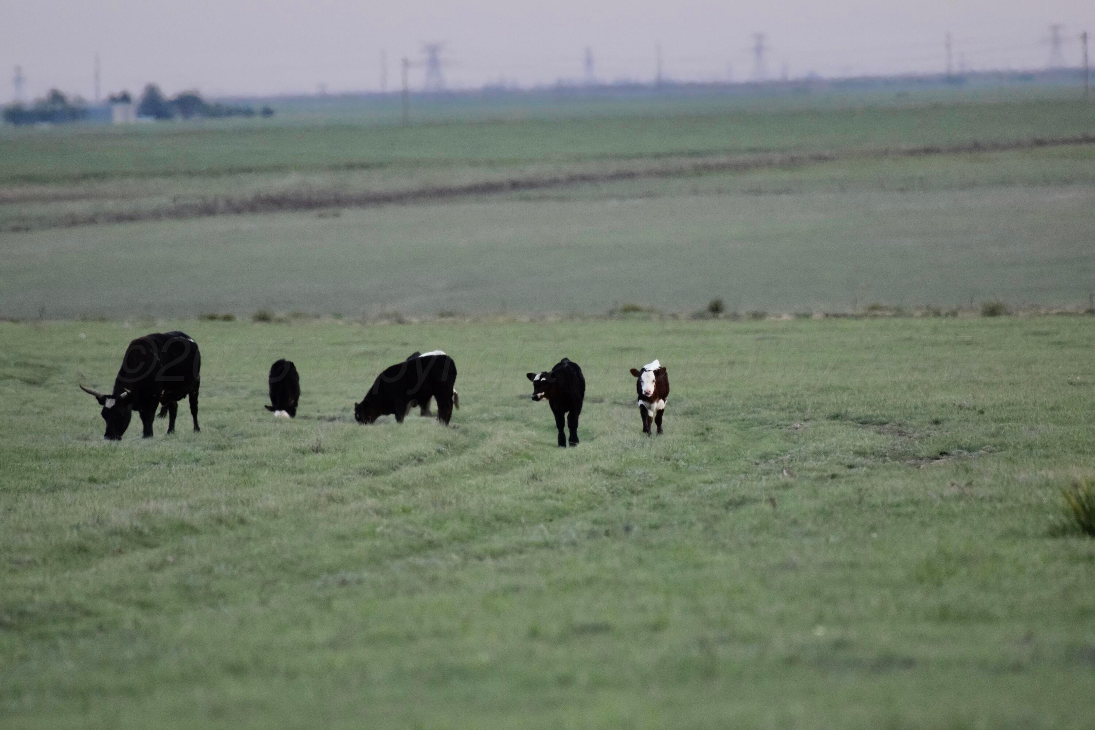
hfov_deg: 3.0
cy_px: 365
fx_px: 20986
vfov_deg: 2.0
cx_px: 548
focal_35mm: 690
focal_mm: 460
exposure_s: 1/500
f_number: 5.6
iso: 2200
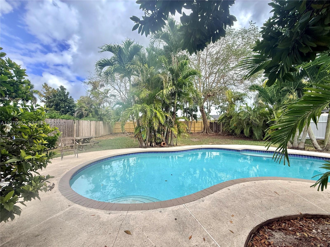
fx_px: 133
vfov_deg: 85.7
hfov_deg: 102.1
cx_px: 165
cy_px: 124
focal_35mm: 14
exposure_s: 1/638
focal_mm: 2.22
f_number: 2.2
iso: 50
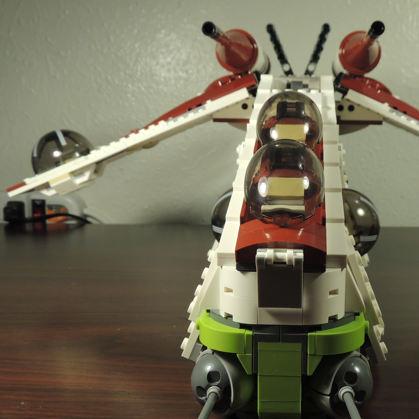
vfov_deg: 40.0
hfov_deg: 39.2
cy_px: 215
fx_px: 575
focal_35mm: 42
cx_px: 301
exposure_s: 1/50
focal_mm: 4.3
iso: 100
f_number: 3
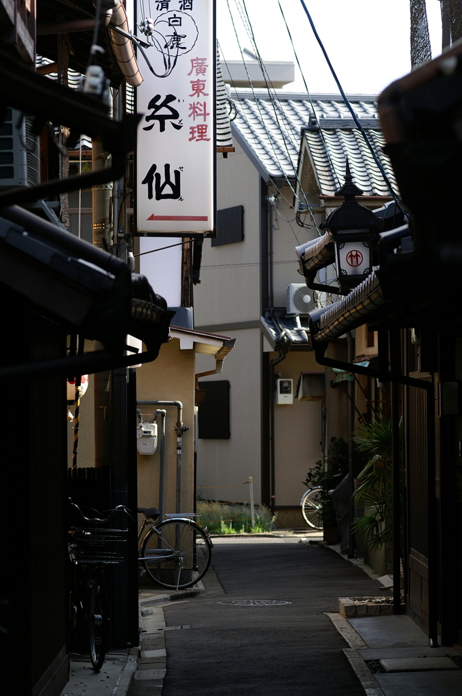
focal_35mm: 150
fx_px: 2895
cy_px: 348
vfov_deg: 13.7
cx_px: 231
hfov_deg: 9.1
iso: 125
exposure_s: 1/300
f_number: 5
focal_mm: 100
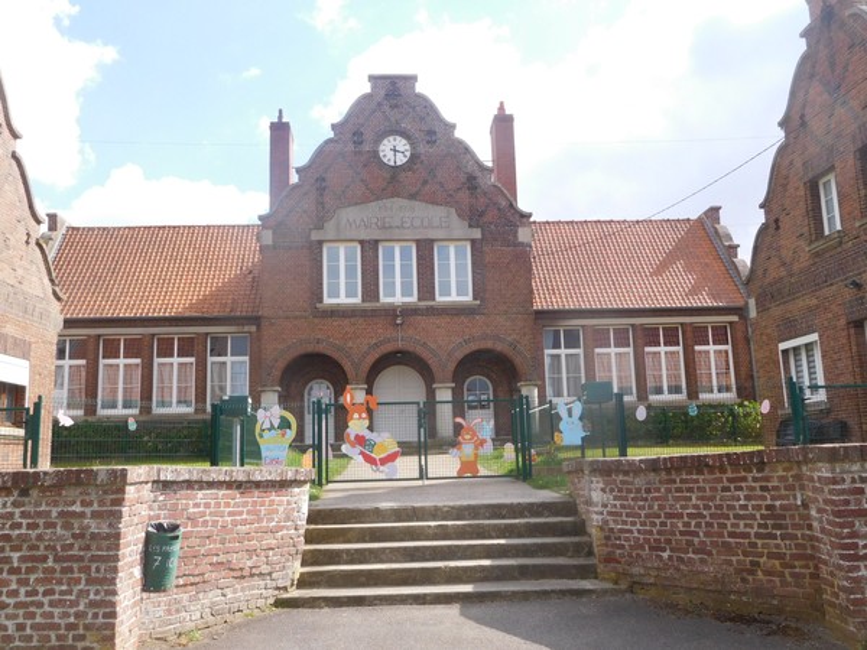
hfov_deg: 56.8
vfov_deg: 44.2
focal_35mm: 32
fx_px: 801
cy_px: 325
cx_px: 434
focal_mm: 5.7
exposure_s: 1/640
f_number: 3.6
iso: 125
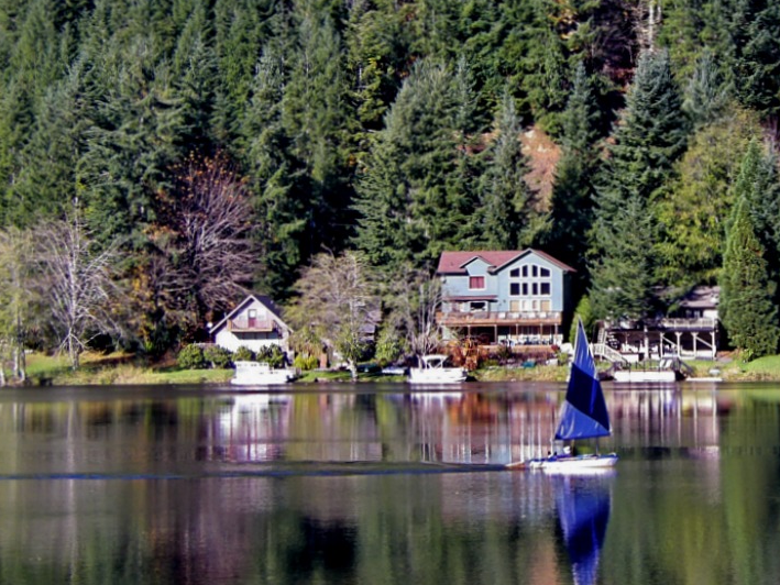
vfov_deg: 11.2
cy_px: 200
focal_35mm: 132
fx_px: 2975
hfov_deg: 14.9
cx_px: 570
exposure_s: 1/125
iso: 64
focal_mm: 12.8
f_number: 3.9
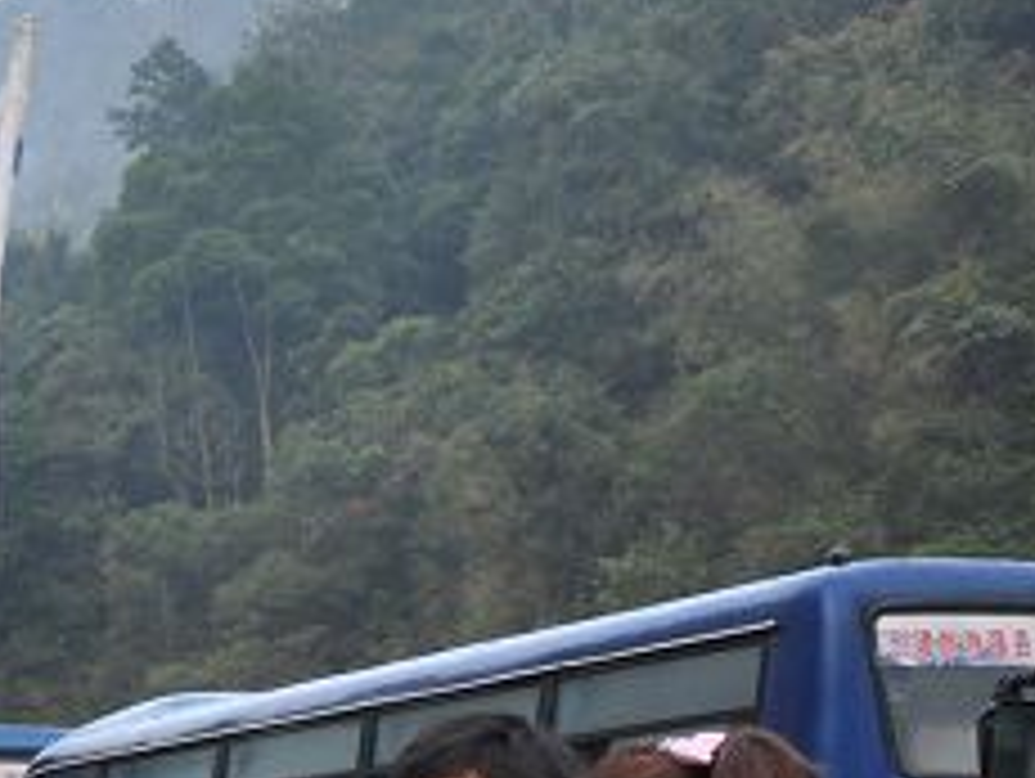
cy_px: 913
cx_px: -526
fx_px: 3143
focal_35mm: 105
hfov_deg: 16.9
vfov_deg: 13.7
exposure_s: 1/160
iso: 320
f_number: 3.8
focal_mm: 24
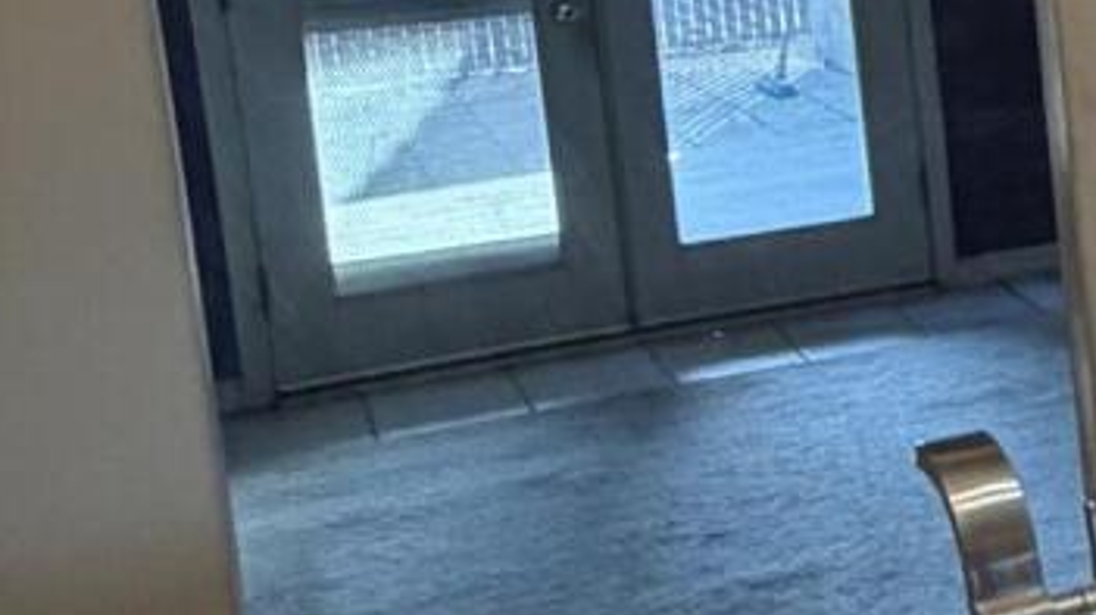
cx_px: 2142
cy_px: -3
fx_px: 2527
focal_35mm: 87
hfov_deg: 17.8
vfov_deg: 13.7
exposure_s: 1/120
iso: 200
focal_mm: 2.22
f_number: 2.2
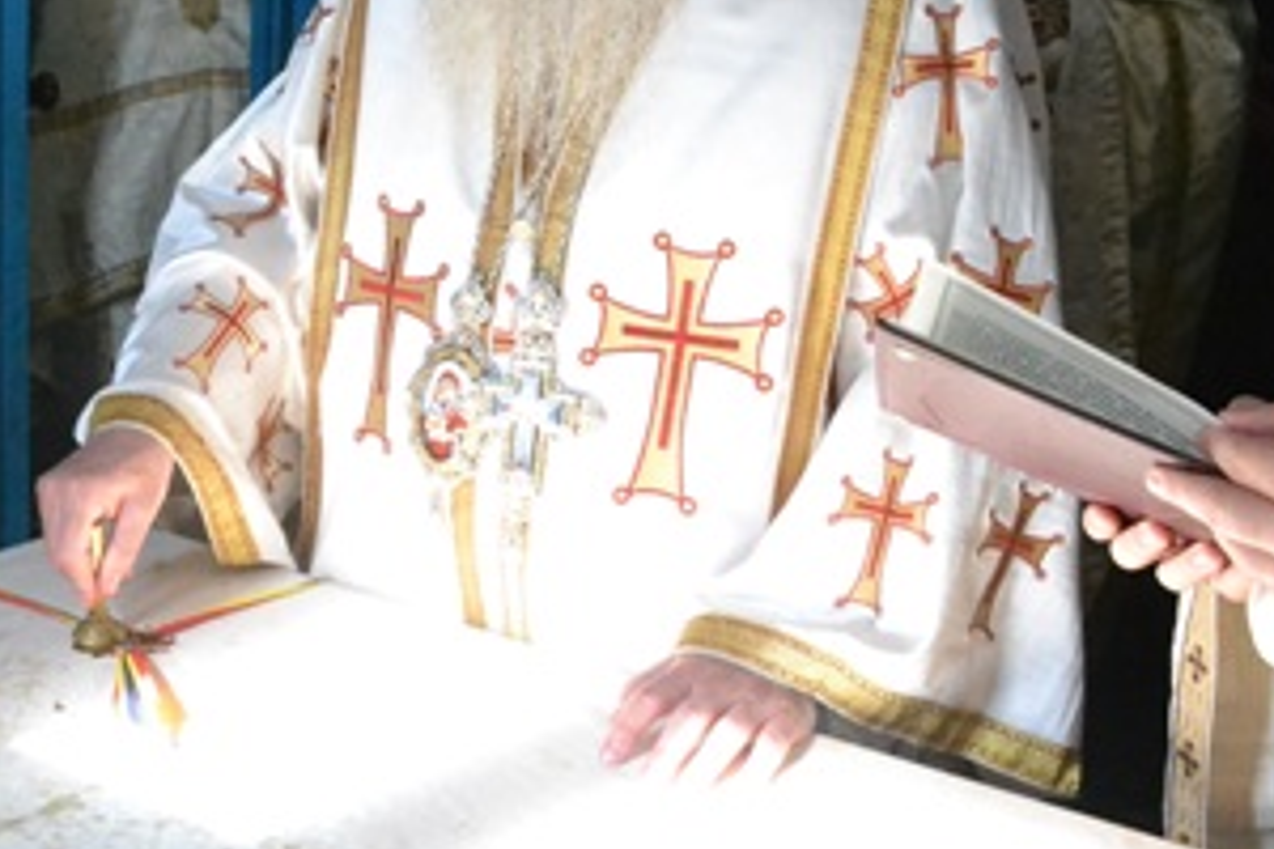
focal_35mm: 64
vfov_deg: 21.2
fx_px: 2265
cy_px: 325
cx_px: 115
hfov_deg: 30.0
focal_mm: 20
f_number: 7.1
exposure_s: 1/800
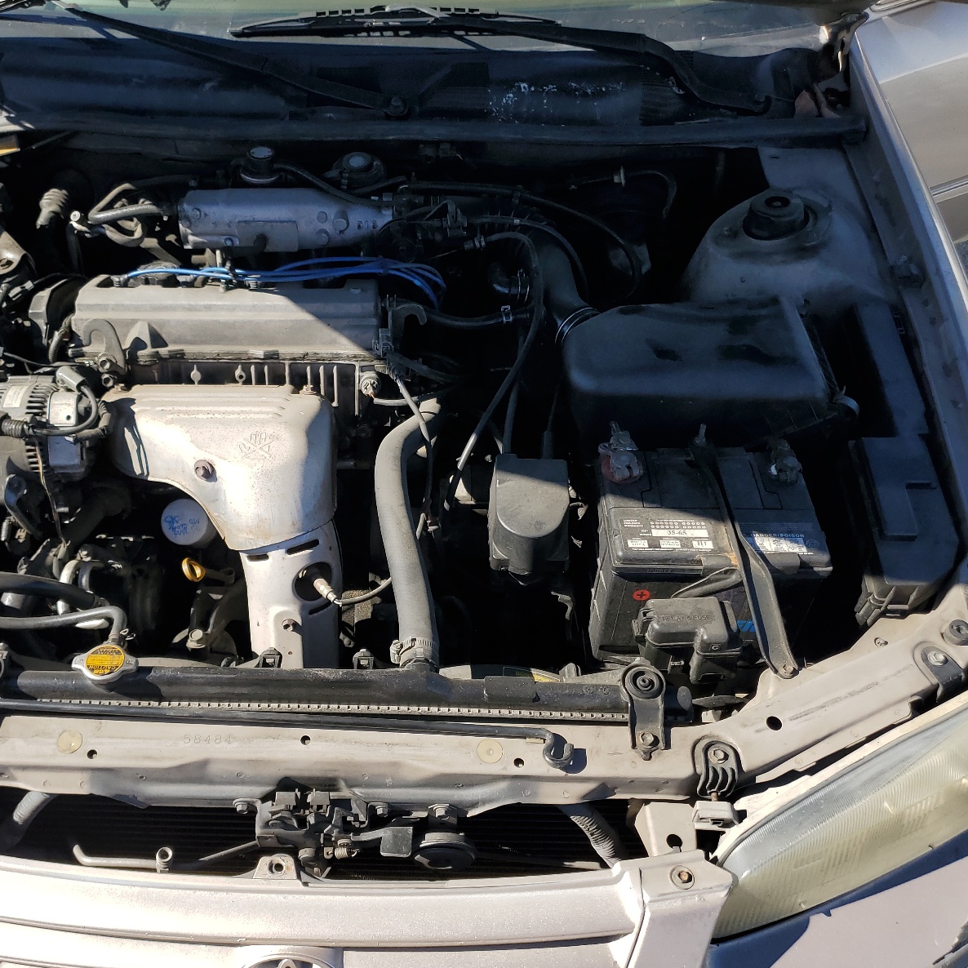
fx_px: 981
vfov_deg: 52.5
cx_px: 365
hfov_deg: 52.0
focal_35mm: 31
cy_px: 480
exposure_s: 1/2000
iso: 50
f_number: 1.5
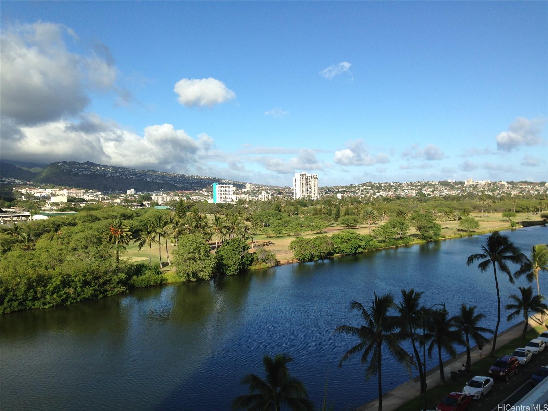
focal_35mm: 33
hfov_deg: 55.4
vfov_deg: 42.9
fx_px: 522
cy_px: 206
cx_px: 274
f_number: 2.4
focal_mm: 4.13
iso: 50
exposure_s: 1/1506
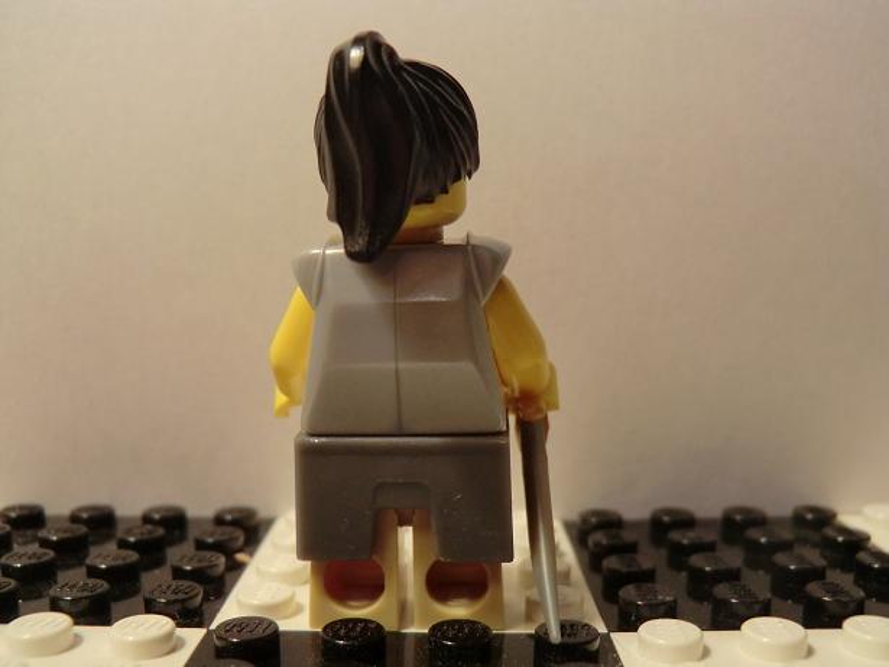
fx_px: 873
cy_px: 334
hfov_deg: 54.0
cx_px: 444
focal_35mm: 34
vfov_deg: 41.8
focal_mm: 6.1
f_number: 3.6
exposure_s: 1/60
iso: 250
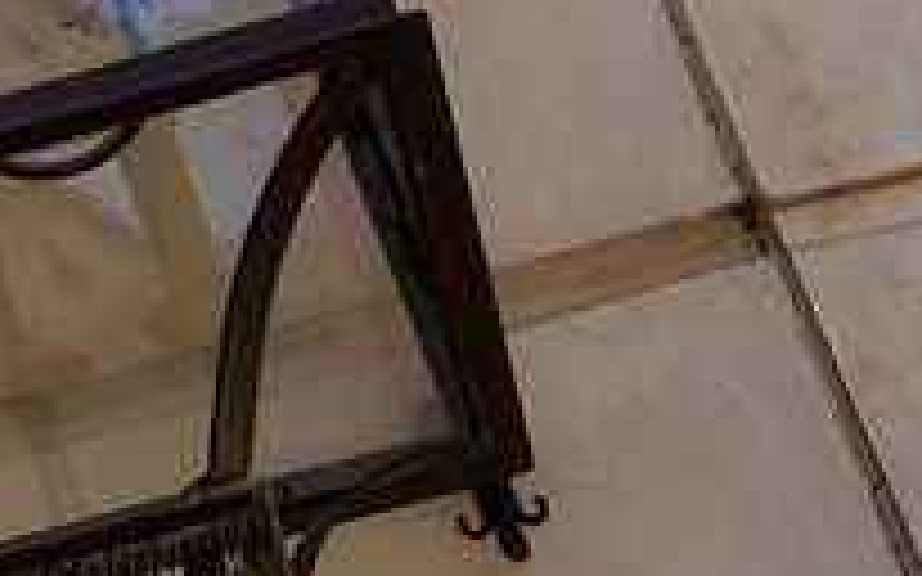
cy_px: -1071
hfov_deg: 6.3
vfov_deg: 4.5
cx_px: -2631
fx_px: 6984
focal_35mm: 278
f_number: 4
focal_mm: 35
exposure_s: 1/500
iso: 100
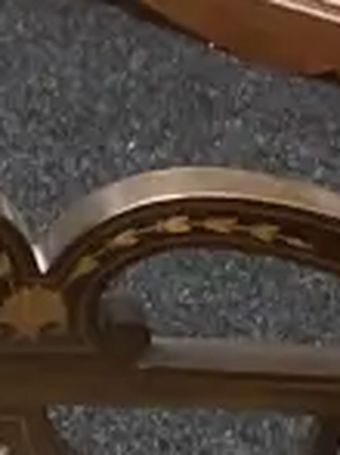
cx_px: -776
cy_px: 641
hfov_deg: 6.7
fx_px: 2557
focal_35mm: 195
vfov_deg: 9.9
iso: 320
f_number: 1.8
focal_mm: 3.99
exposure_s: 1/49
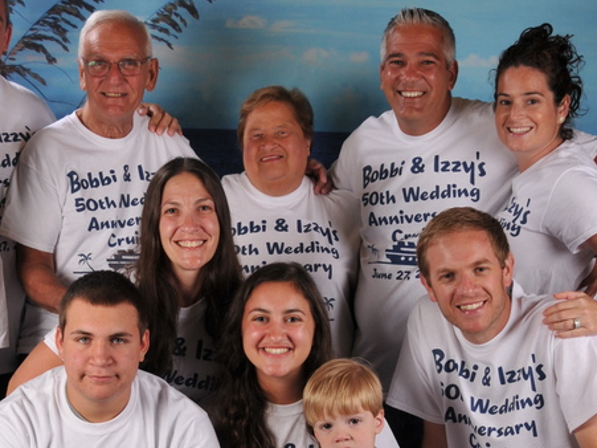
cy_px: 406
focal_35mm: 90
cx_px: 217
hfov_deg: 21.7
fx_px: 1552
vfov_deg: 16.2
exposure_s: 1/125
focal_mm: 26
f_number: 8
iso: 200
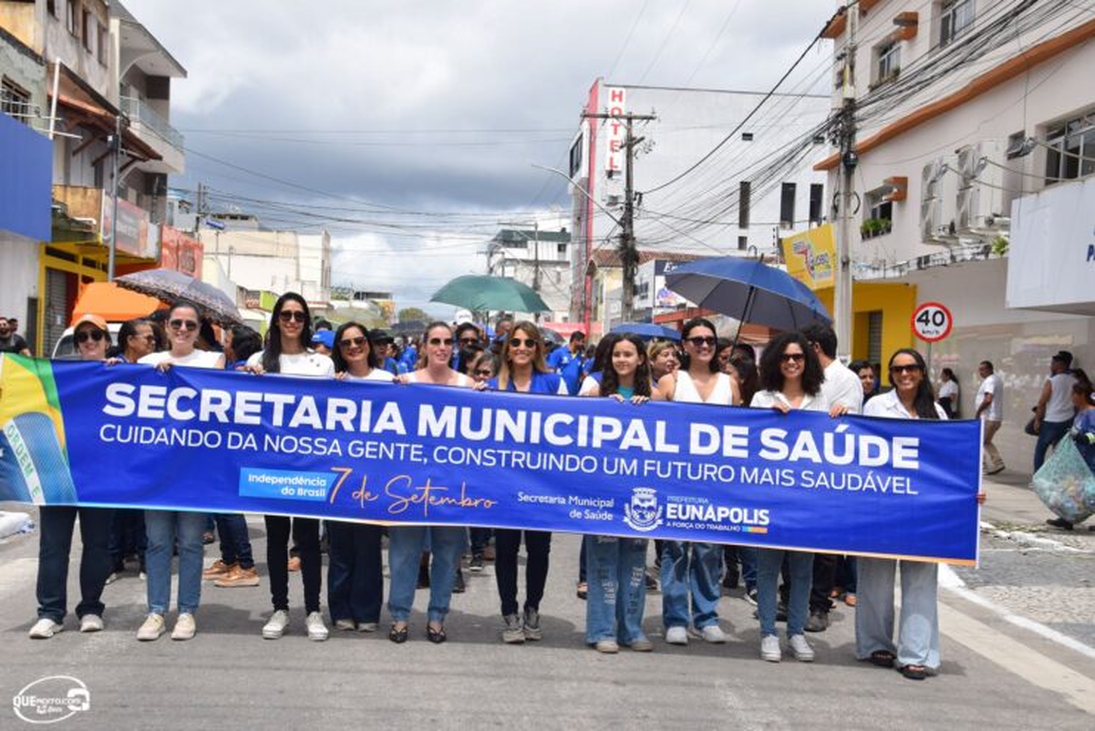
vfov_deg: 29.9
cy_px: 366
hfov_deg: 43.6
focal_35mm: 45
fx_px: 1369
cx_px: 548
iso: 200
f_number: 10
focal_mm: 30
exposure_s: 1/400
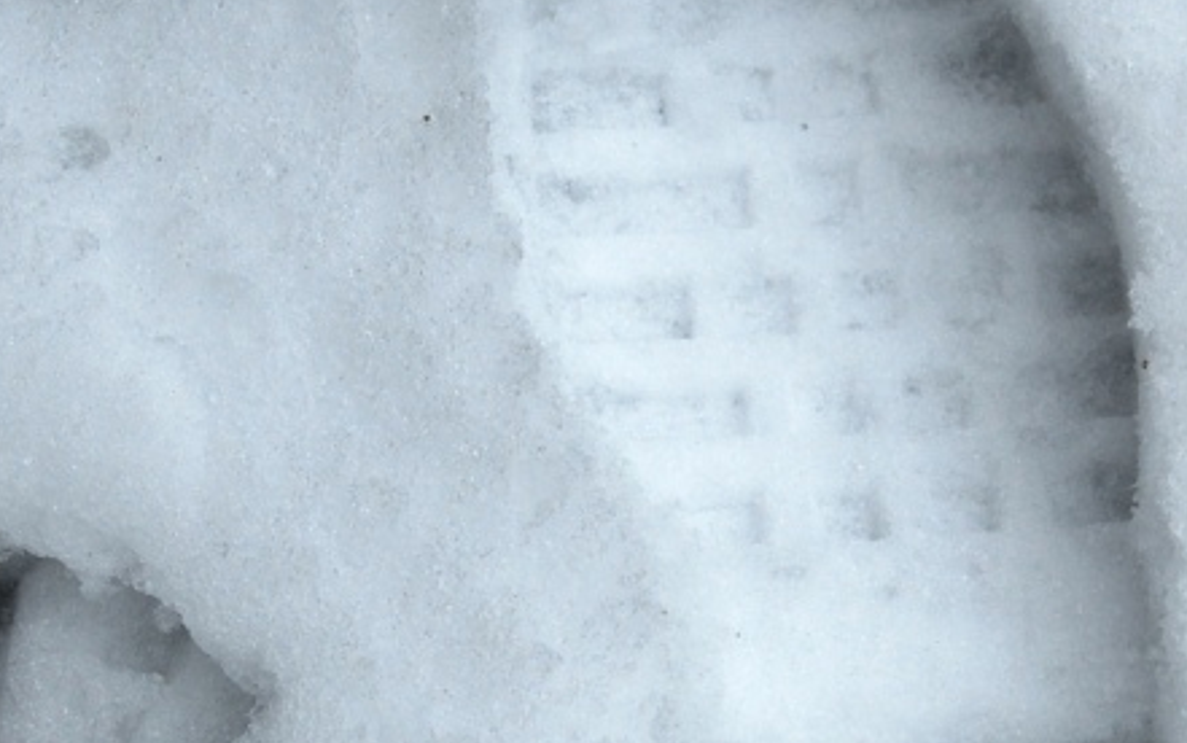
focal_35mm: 163
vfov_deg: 8.0
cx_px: 616
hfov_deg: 12.8
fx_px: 5275
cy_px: 583
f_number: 8
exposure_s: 1/250
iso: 200
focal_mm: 46
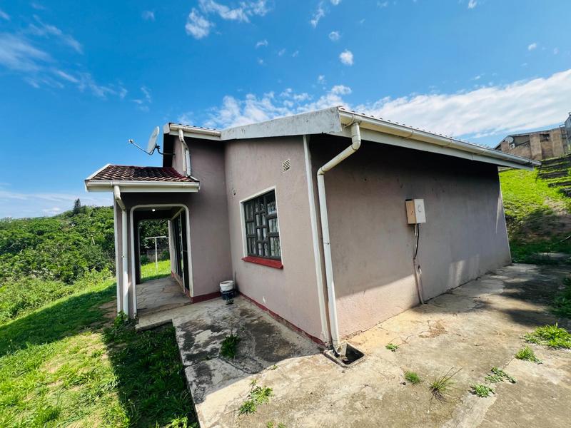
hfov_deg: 106.2
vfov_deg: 89.9
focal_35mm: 13
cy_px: 214
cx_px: 286
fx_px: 214
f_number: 1.8
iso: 32
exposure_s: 1/1292
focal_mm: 1.57
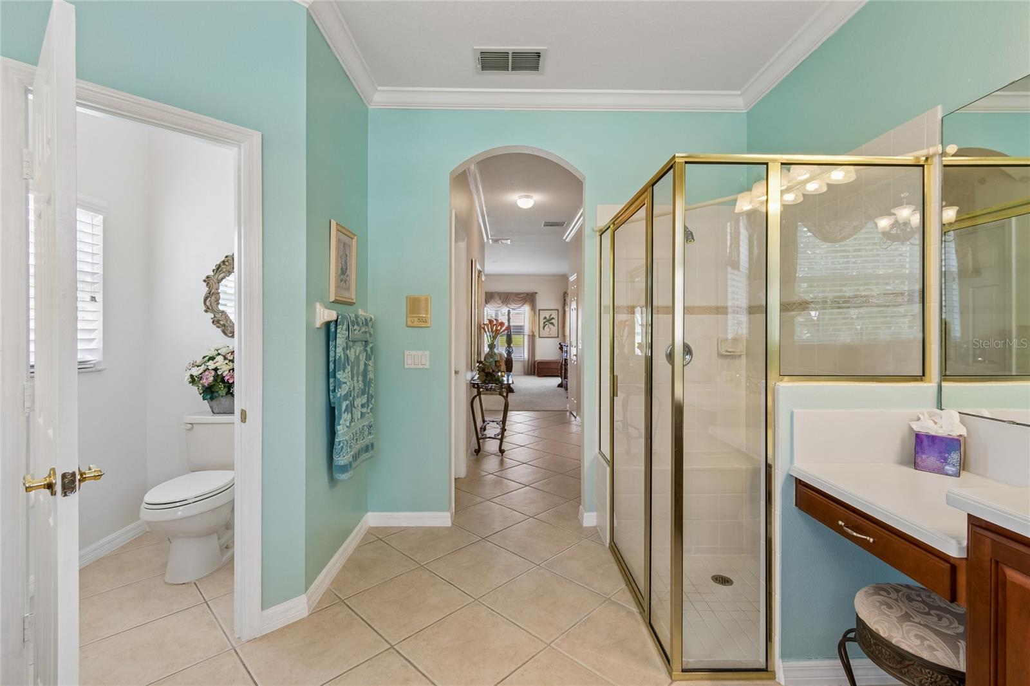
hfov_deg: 100.4
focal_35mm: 15
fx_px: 429
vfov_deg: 77.3
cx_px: 515
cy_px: 343
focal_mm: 10
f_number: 7.1
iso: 100
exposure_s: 1/20
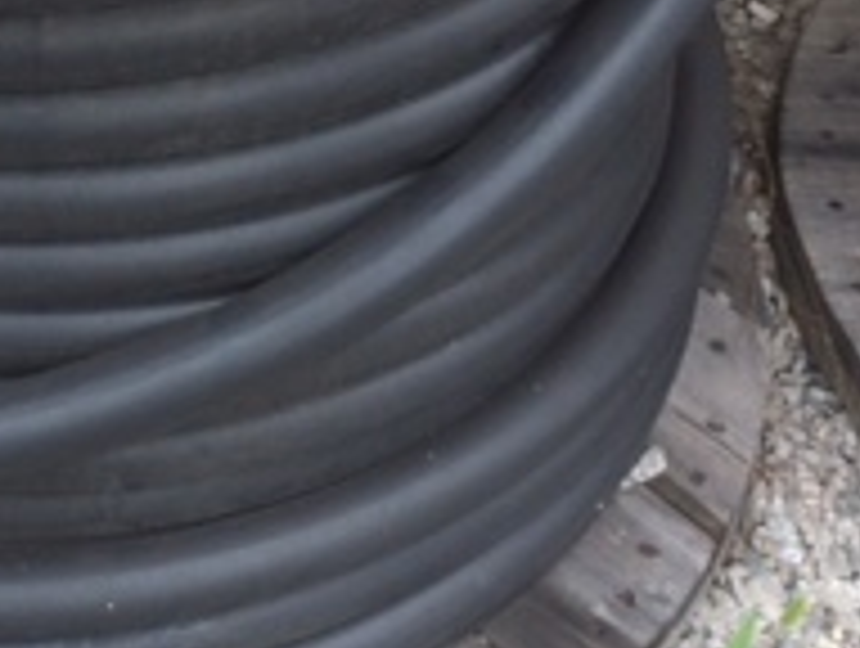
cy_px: 36
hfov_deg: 19.7
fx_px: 2414
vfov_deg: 15.1
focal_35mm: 97
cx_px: 23
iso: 32
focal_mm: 4.15
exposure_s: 1/651
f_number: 2.2
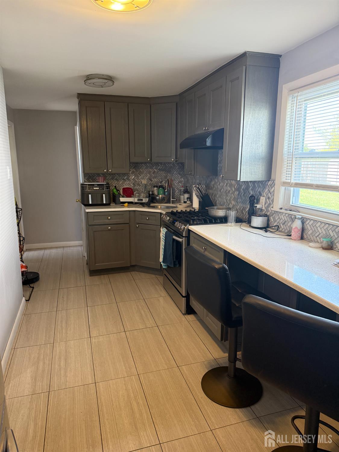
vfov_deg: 71.6
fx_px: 313
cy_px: 226
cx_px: 170
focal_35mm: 24
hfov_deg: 56.8
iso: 200
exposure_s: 1/61
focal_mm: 6.76
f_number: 1.78
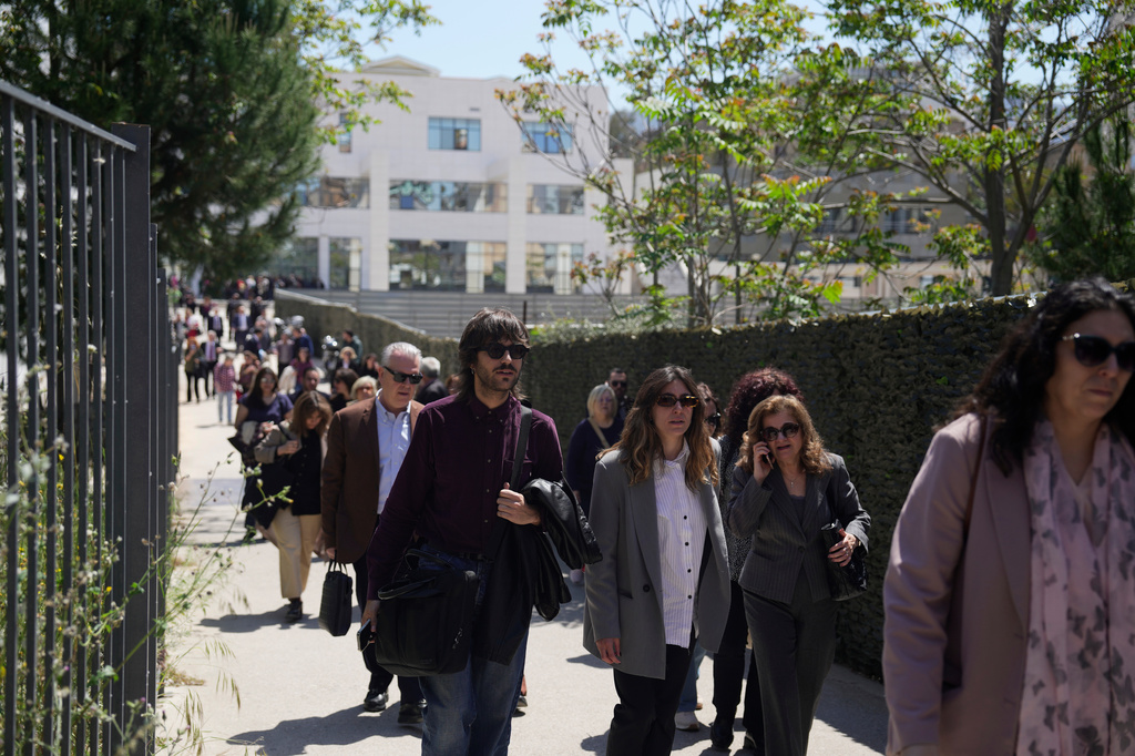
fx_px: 1450
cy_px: 378
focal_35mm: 46
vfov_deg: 29.2
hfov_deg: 42.8
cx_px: 568
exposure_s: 1/1250
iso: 100
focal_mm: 46
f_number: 2.8
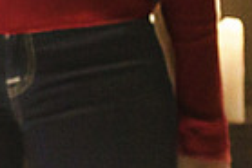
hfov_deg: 3.9
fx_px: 3693
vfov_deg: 2.6
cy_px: -296
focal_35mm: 527
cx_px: -321
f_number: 5.6
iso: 12800
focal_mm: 94
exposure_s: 1/125
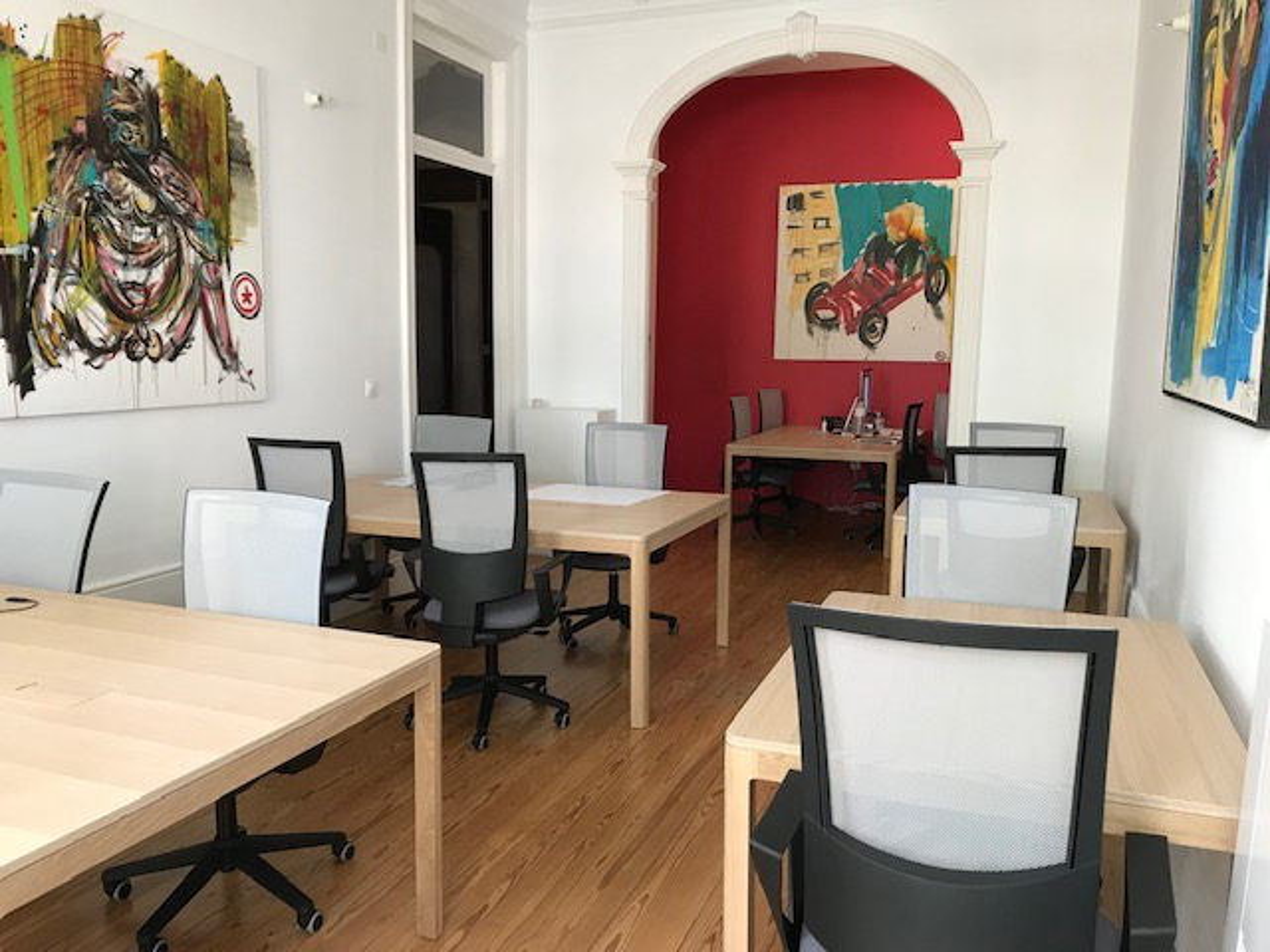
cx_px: 635
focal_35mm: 28
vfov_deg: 49.7
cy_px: 476
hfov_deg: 63.4
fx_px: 1027
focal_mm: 3.99
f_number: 1.8
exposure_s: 1/20
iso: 40
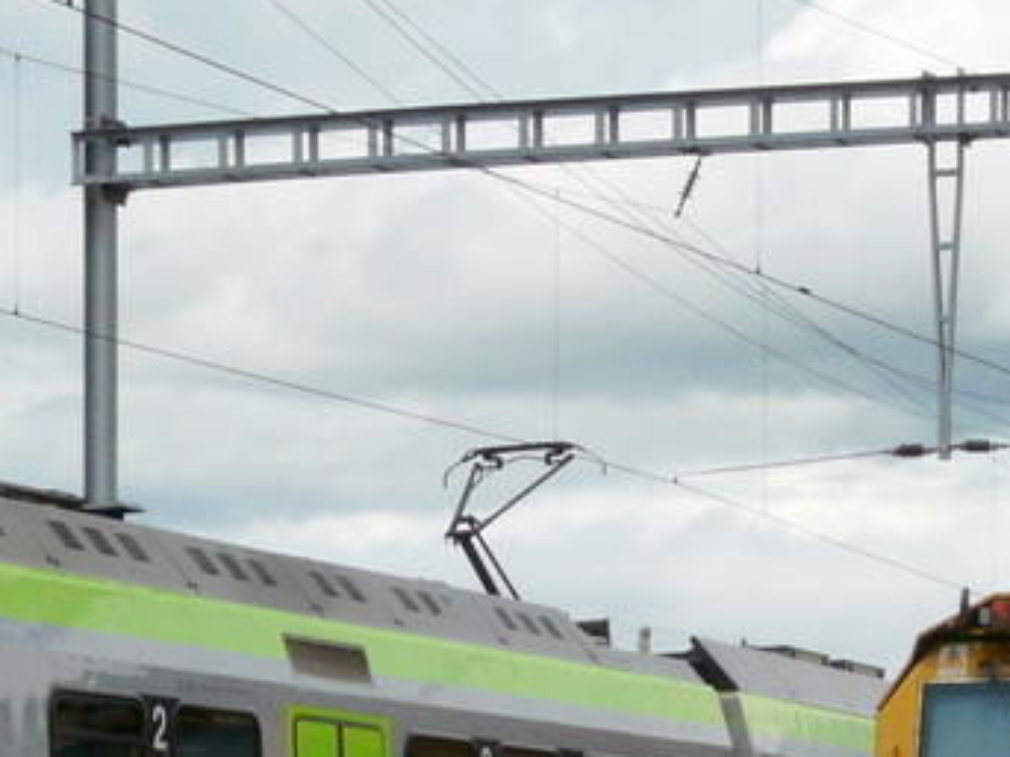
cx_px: 524
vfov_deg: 8.1
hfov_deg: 10.9
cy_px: 860
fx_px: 5279
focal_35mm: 181
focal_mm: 10.2
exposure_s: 1/500
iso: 100
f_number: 7.1
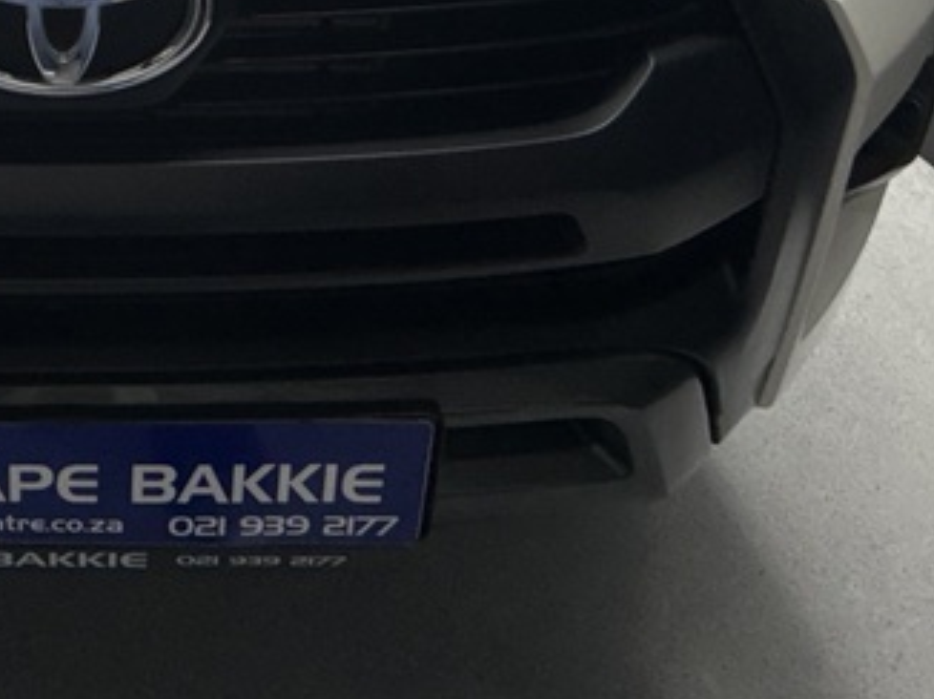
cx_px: 6
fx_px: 1186
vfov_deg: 28.4
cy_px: -149
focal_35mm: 44
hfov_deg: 38.3
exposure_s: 1/99
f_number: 2.2
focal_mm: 2.22
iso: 80
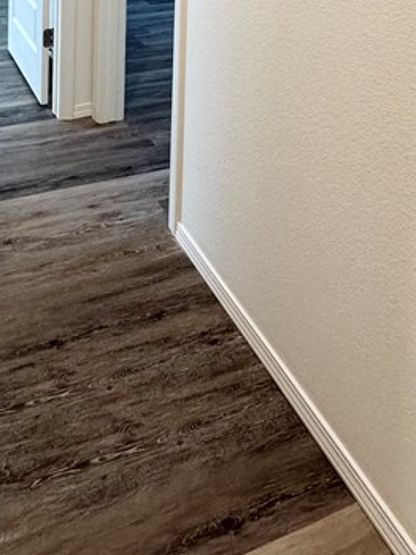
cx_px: 137
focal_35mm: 41
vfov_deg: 34.5
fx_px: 658
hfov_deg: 34.7
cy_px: -143
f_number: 2.2
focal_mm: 2.22
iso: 200
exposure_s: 1/120
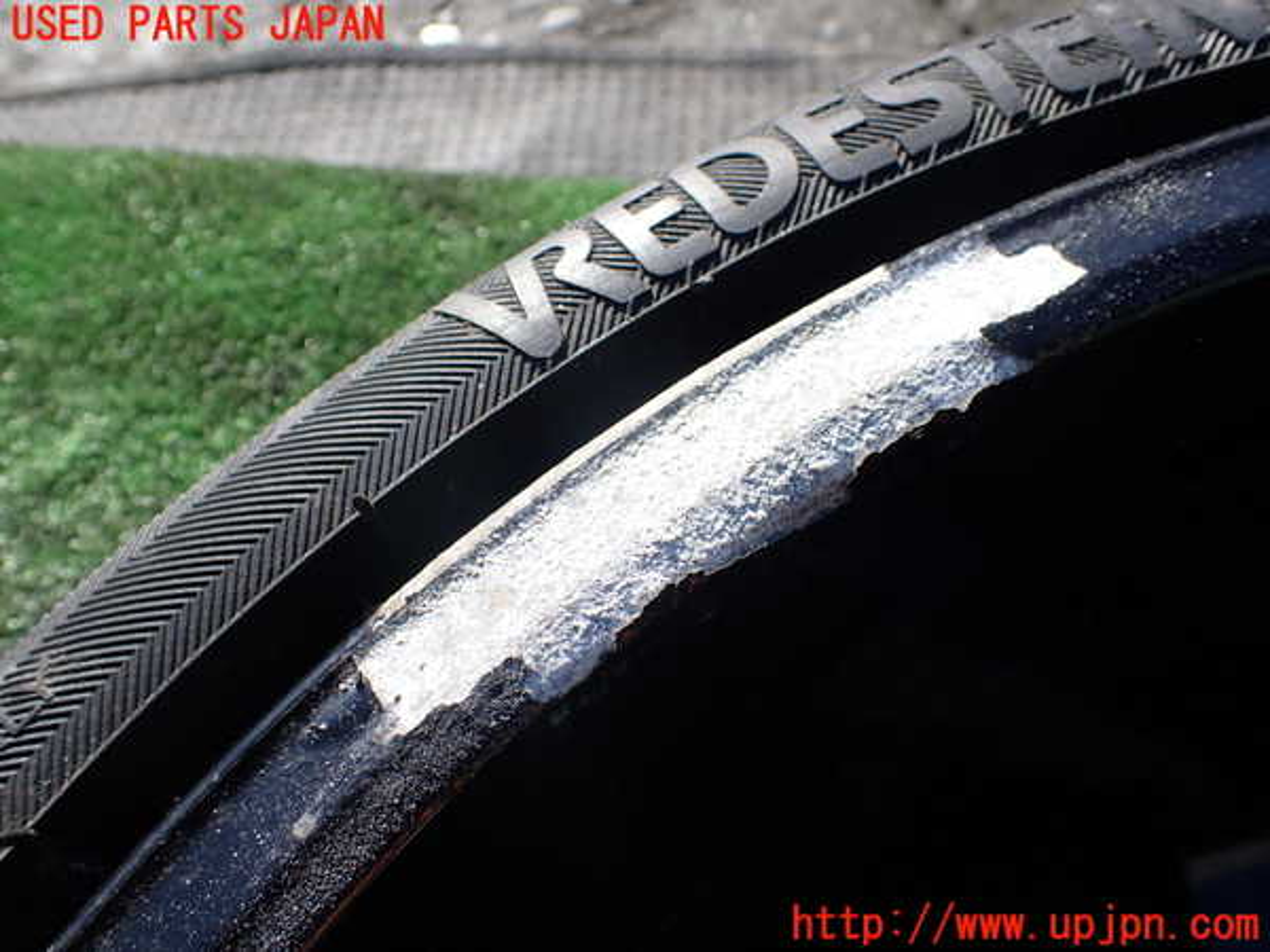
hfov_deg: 60.0
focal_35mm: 30
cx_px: 635
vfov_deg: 46.8
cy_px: 476
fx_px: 1101
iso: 100
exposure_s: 1/640
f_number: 3.2
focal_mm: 5.4
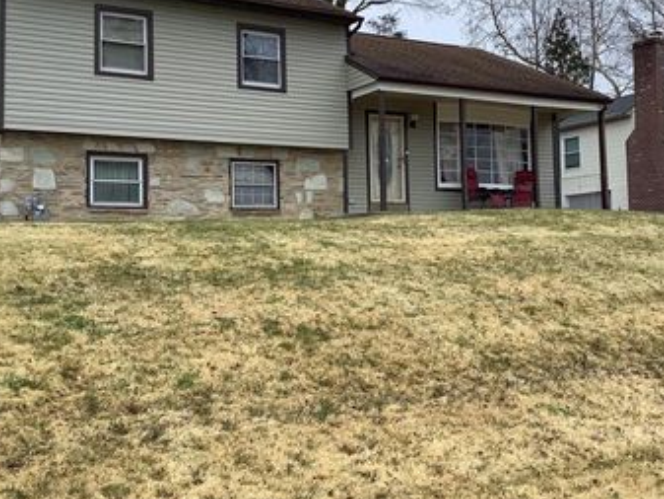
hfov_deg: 41.0
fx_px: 883
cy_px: 200
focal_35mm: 46
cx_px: 400
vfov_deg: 31.5
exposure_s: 1/515
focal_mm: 3.3
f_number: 2.4
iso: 25
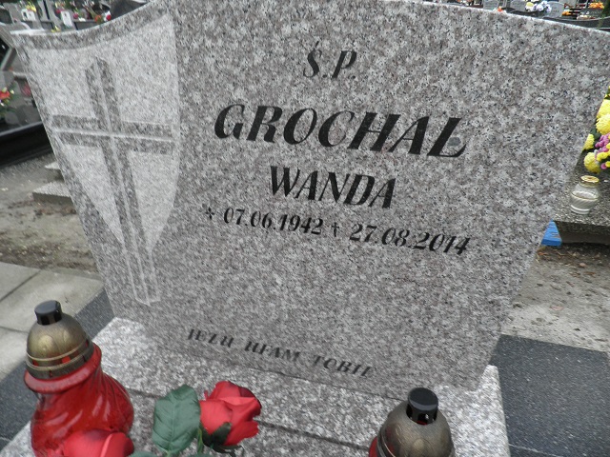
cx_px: 305
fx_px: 423
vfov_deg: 56.8
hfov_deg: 71.6
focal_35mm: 24
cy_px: 228
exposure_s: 1/40
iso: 64
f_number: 3.3
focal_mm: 4.3
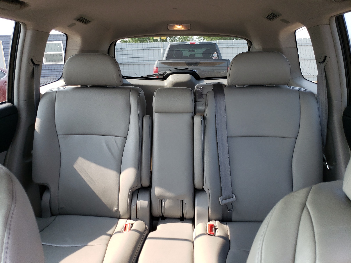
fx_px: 264
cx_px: 176
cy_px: 132
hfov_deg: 67.3
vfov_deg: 53.1
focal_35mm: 26
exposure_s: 1/122
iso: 50
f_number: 1.5
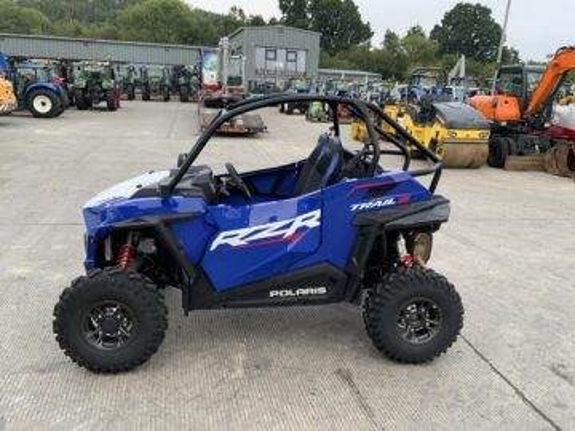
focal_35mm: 29
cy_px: 216
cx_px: 288
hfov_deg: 61.7
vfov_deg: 48.2
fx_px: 482
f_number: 1.8
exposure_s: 1/122
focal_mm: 3
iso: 32
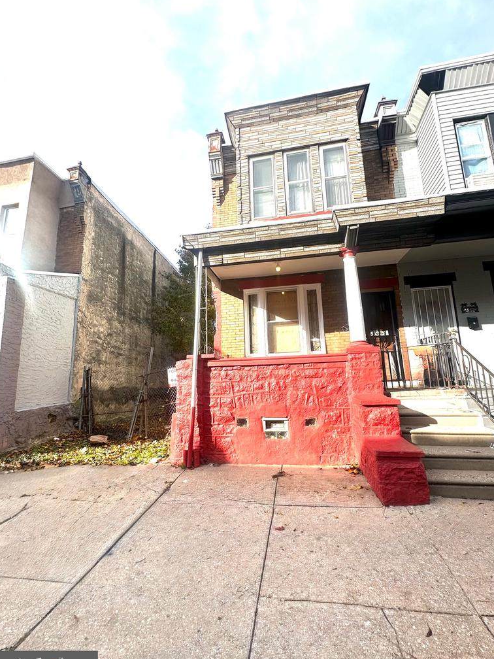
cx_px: 248
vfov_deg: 98.2
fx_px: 285
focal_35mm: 15
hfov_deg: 81.7
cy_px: 335
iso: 50
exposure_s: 1/1618
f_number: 2.2
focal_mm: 2.22
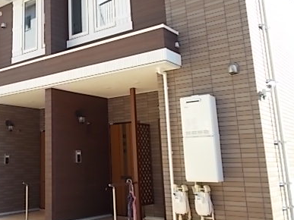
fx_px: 365
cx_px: 76
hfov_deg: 42.6
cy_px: 77
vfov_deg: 33.3
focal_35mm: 43
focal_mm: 4.6
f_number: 3.2
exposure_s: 1/160
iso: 80
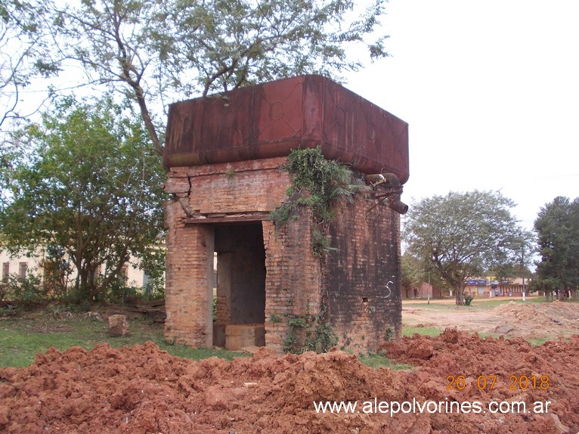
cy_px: 217
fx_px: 635
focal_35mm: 38
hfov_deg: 49.0
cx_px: 290
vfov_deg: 37.7
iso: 80
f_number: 3.1
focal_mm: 5.3
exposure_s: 1/250
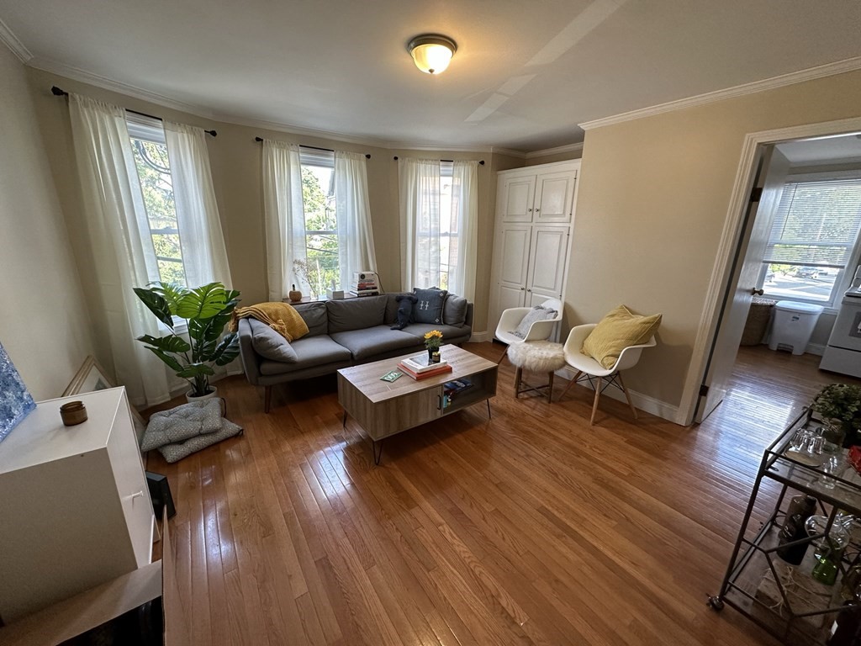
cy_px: 323
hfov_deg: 102.1
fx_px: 348
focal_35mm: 14
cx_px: 430
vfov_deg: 85.7
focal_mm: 2.22
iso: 160
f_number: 2.2
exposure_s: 1/120
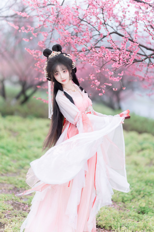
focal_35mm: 85
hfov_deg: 16.1
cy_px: 116
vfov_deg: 23.9
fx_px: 545
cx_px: 77
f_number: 1.4
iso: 320
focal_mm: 85
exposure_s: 1/800
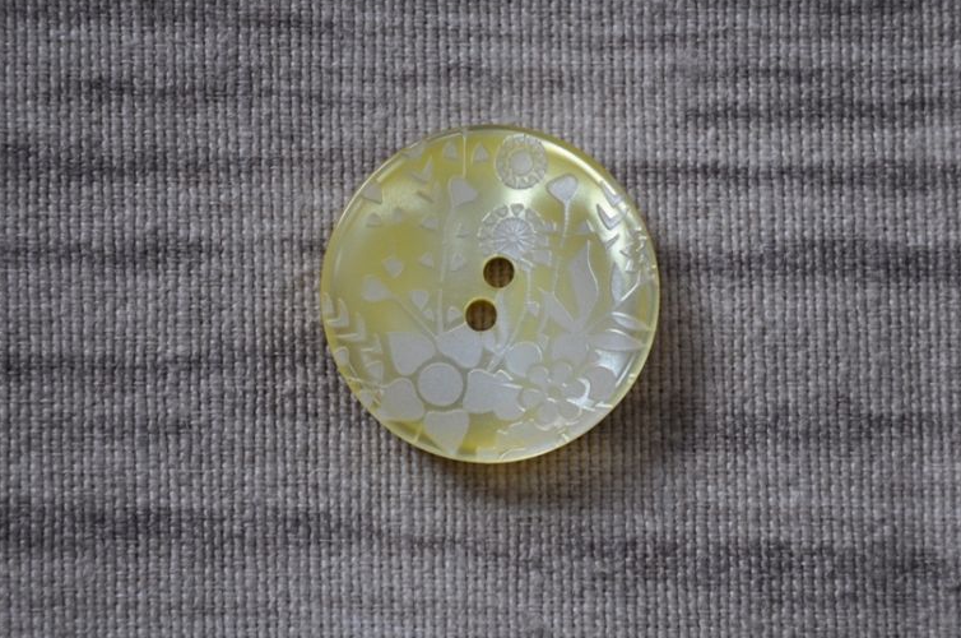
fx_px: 2333
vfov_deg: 15.6
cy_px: 323
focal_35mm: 88
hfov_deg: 23.3
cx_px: 503
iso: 500
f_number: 5.6
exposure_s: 1/60
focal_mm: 55
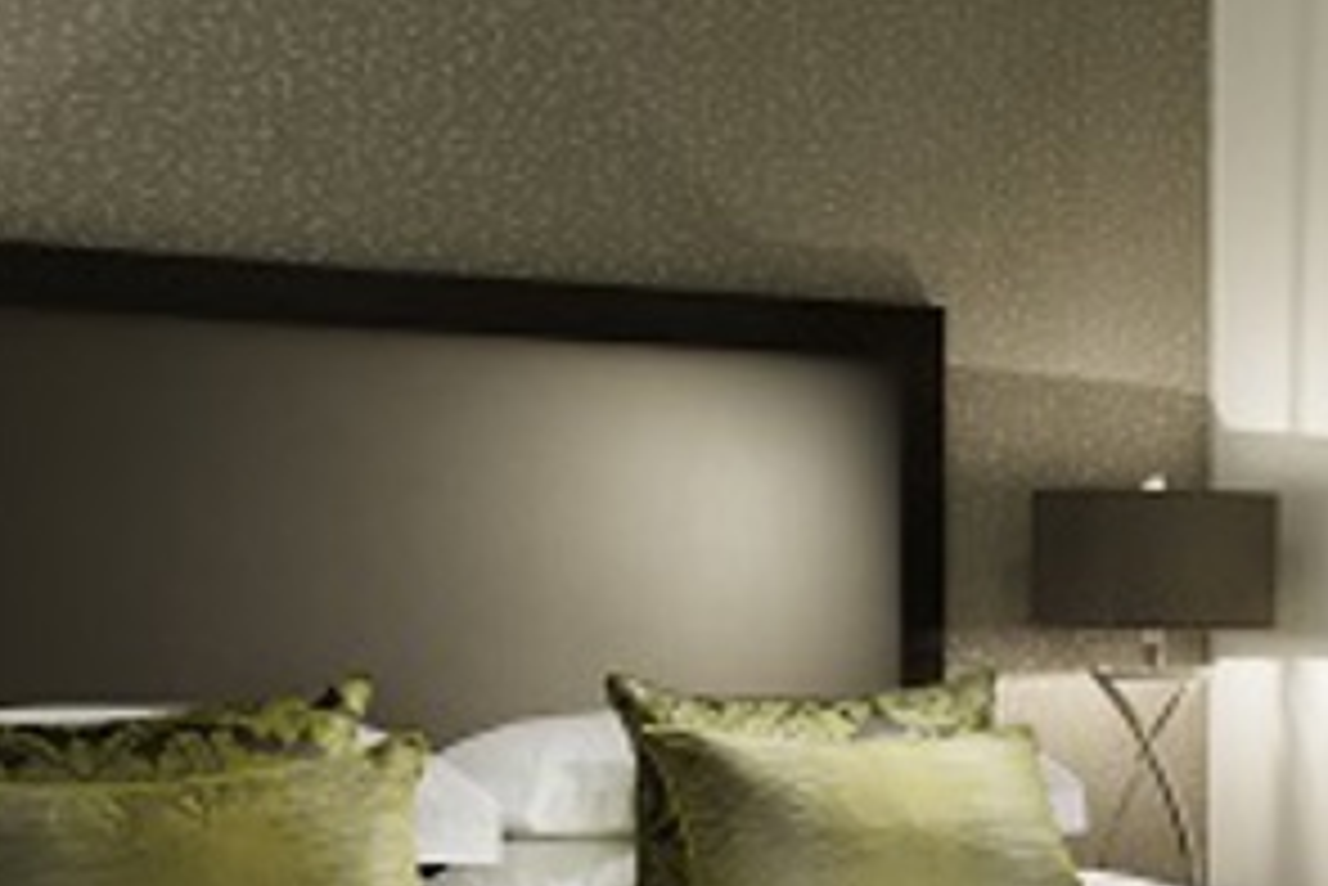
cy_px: 607
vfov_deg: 19.7
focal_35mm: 69
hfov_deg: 28.9
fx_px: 2546
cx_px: 959
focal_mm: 16
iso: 100
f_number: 16
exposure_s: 20
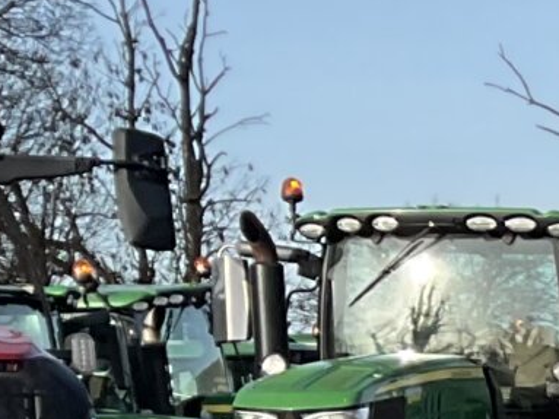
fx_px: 3132
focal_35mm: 194
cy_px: 880
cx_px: 1805
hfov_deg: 8.3
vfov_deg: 7.3
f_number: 1.8
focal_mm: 3
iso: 16
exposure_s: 1/929
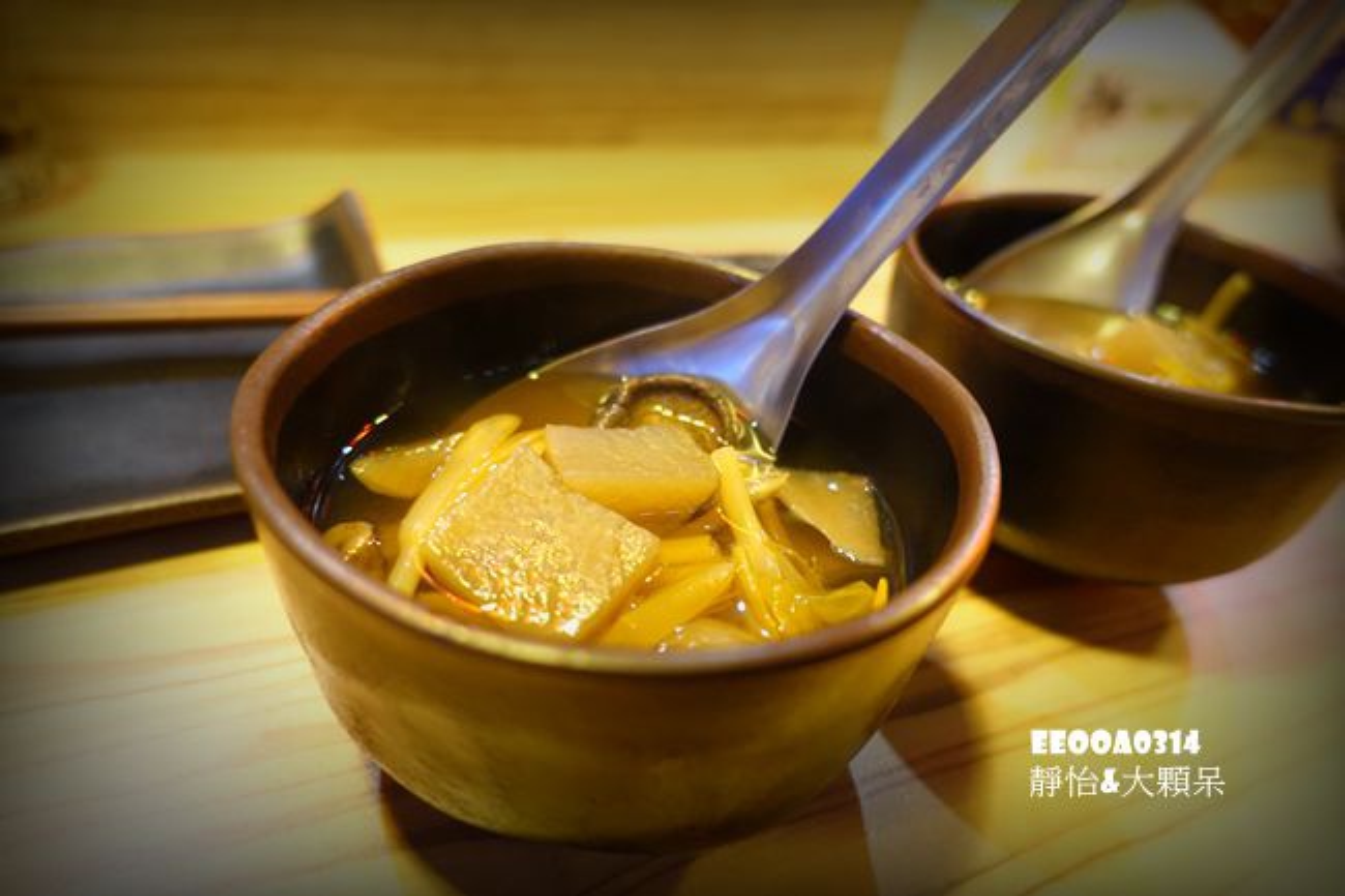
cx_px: 672
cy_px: 448
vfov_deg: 53.1
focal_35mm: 24
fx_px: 896
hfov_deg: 73.8
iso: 800
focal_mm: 8.8
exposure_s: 1/8
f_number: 1.8
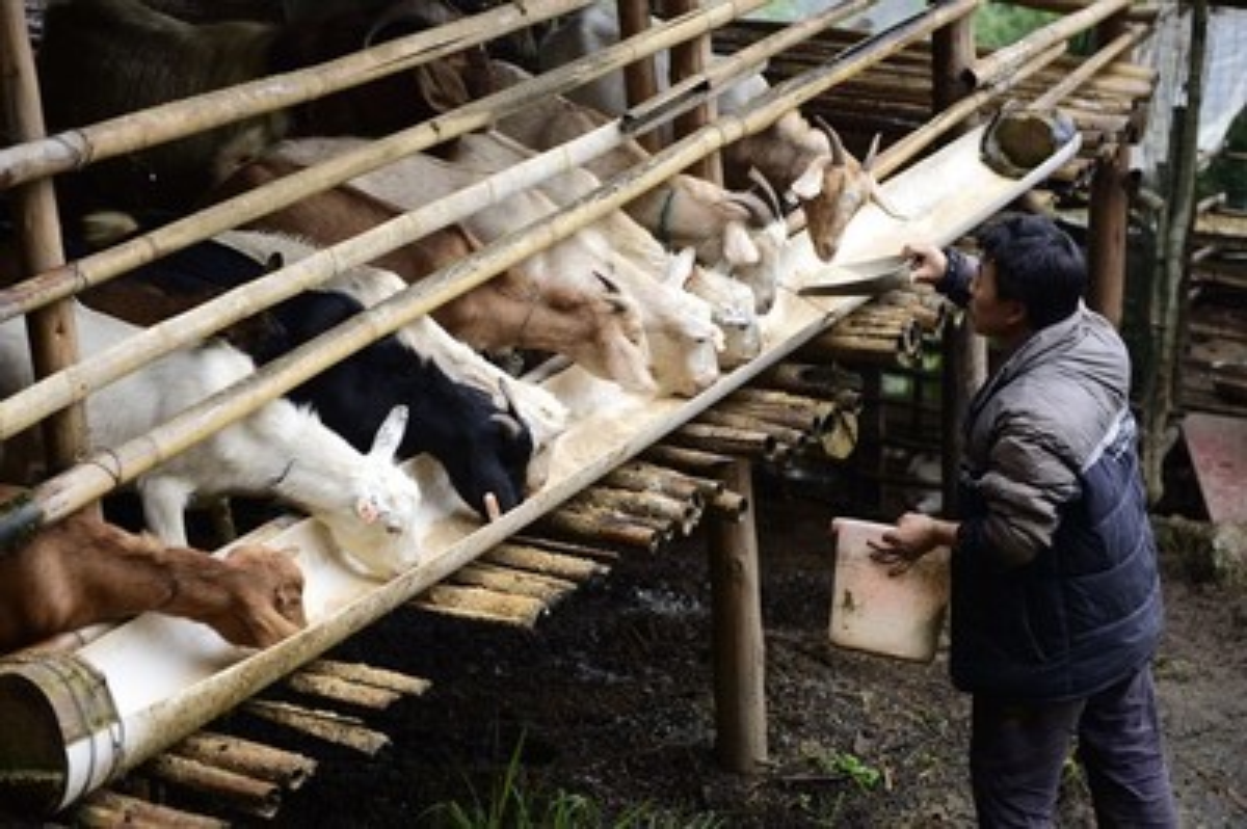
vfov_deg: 19.4
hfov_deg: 28.9
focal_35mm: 70
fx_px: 2423
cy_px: 414
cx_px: 624
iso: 220
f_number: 3.2
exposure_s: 1/125
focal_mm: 70
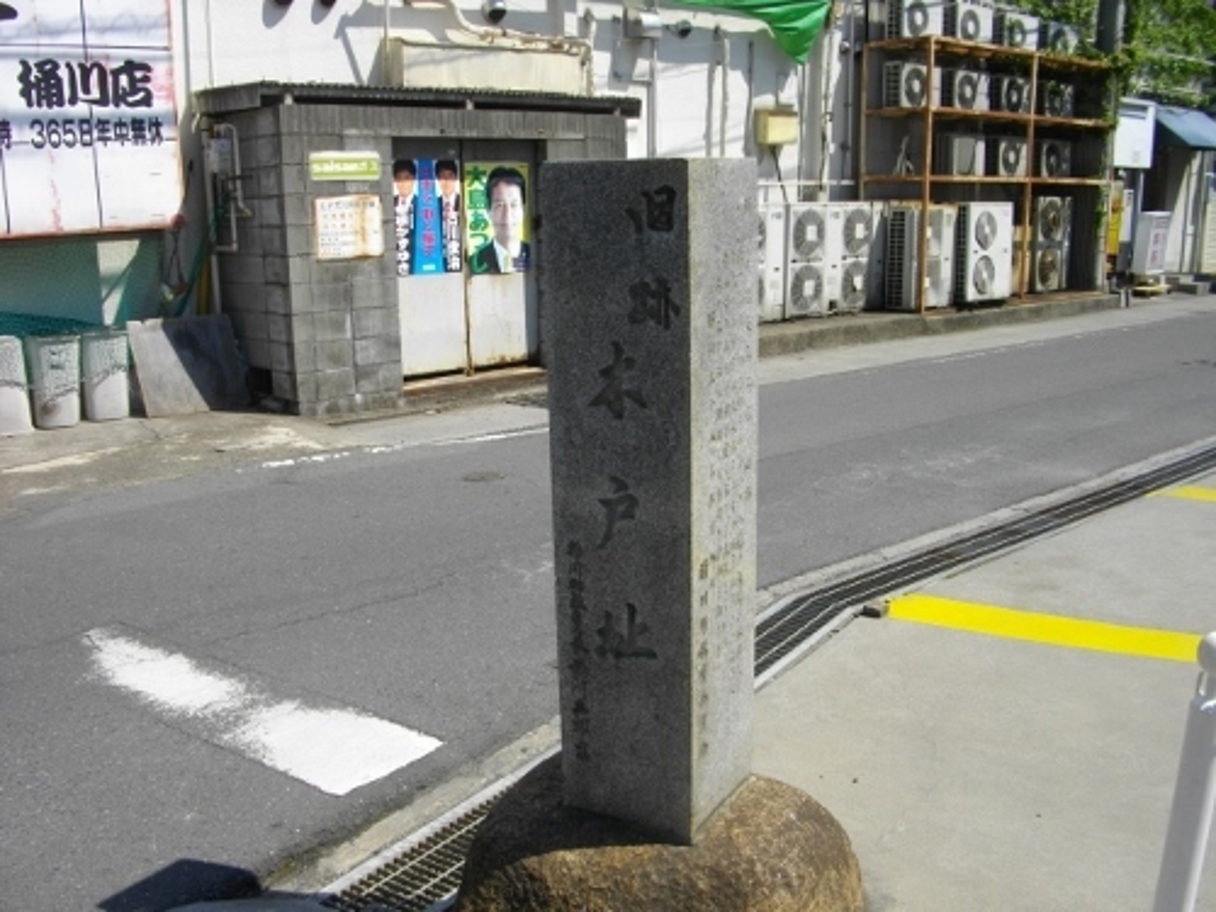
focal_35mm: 32
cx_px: 608
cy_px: 456
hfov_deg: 56.8
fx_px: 1124
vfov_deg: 44.2
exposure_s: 1/400
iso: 100
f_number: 5.5
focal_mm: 5.7
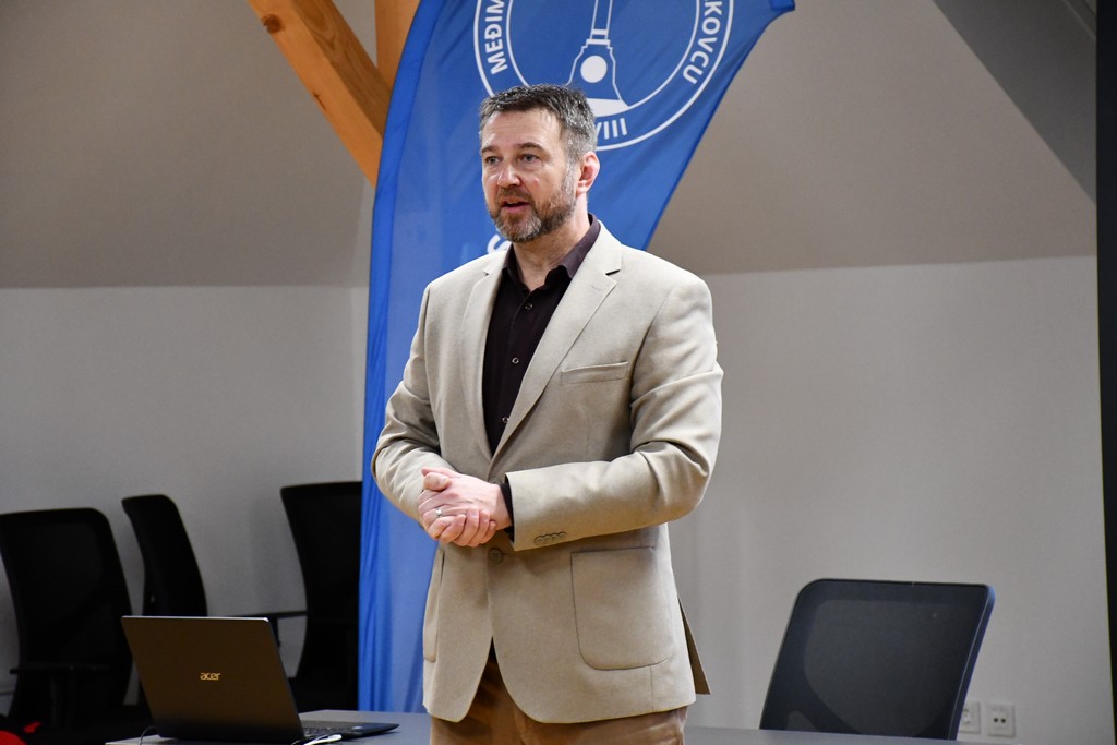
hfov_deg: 15.2
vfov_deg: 10.2
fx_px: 4189
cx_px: 558
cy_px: 372
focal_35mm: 135
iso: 4000
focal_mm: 90
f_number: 5.3
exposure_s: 1/125
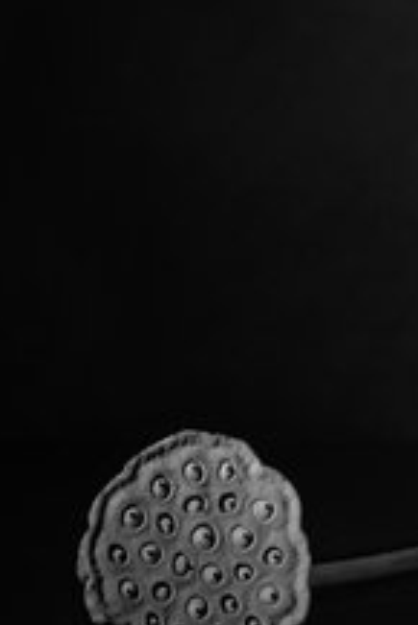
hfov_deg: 3.7
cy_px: -432
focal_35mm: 368
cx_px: 454
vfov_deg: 5.5
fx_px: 6399
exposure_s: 6
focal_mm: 80
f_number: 8
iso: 80
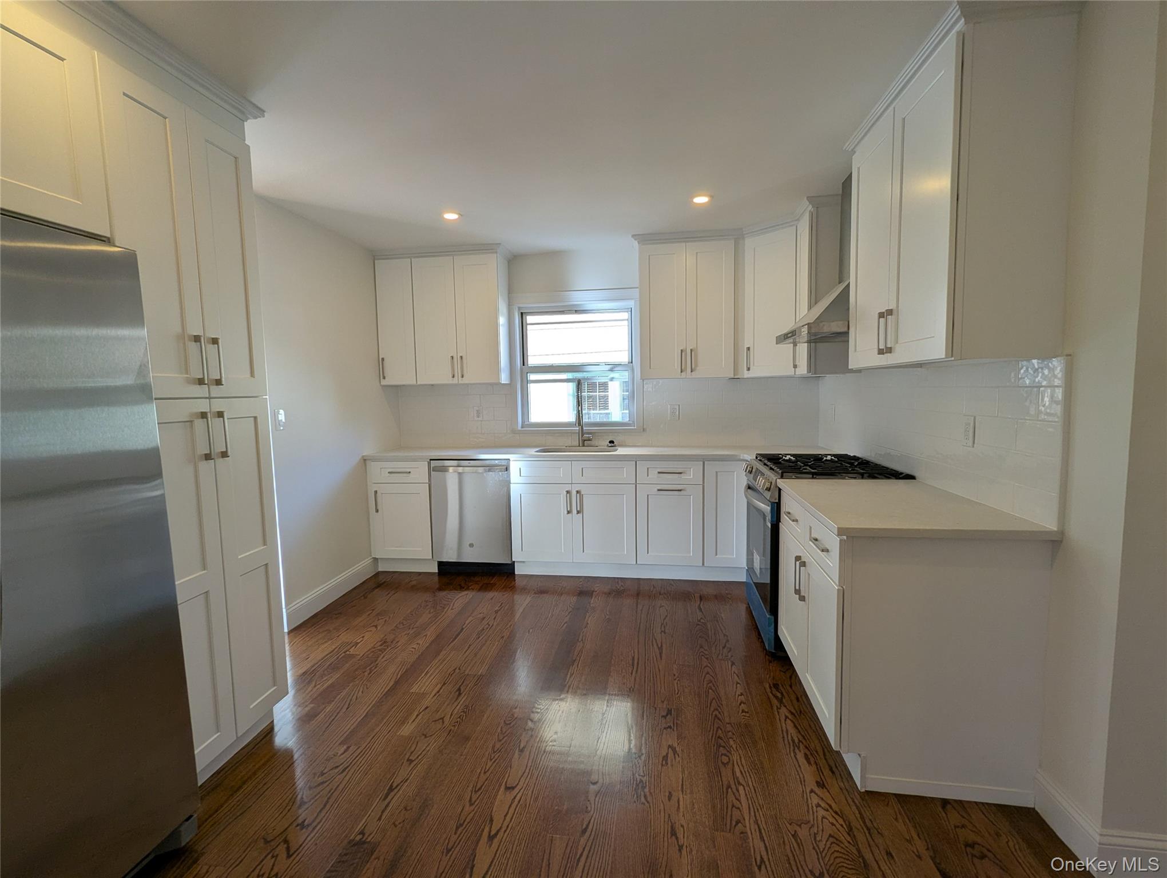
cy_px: 439
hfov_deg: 94.4
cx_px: 584
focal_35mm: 16
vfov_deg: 78.2
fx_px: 540
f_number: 2.2
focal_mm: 2.35
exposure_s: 1/124
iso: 48
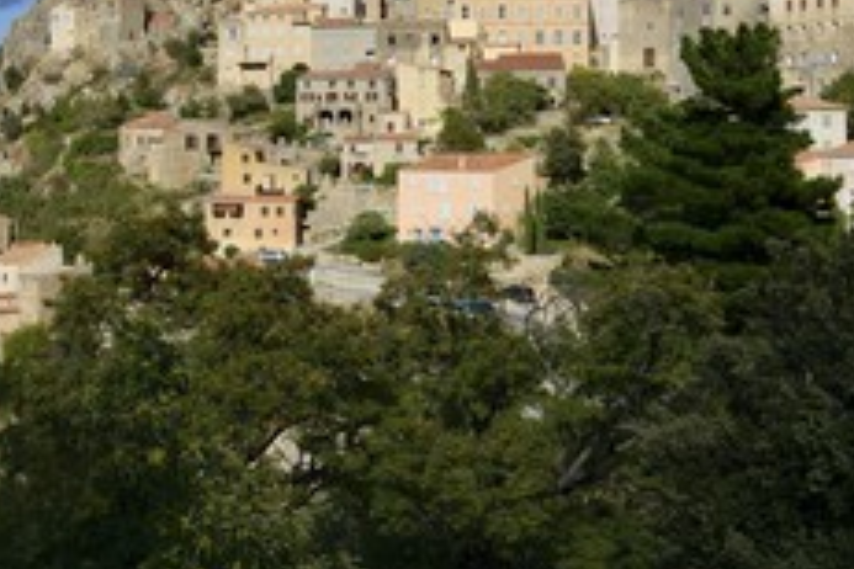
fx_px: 1637
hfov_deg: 28.4
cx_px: 137
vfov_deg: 19.5
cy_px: 107
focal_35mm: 69
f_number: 10
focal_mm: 38
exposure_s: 1/640
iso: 200
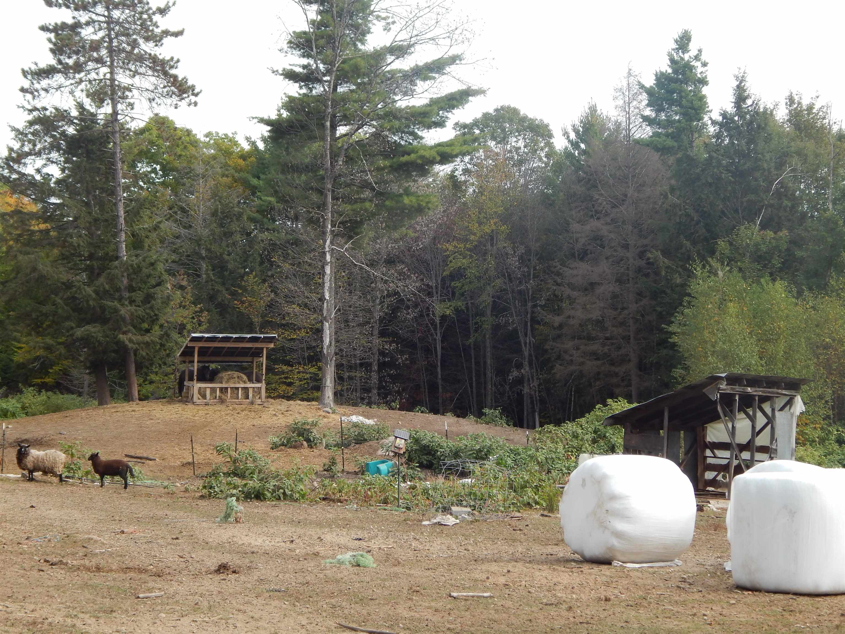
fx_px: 1489
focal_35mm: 61
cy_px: 317
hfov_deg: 31.7
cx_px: 422
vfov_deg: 24.0
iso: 125
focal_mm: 10.9
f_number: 4
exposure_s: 1/320
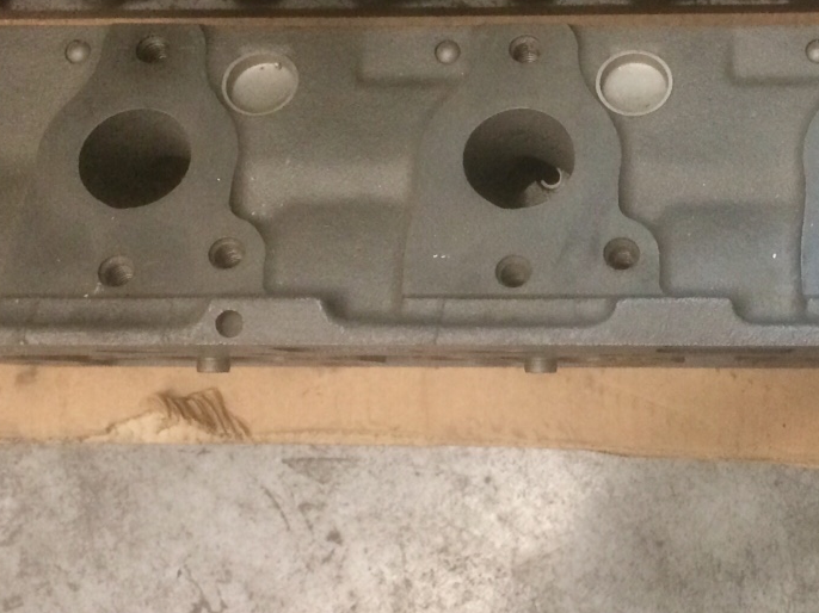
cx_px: 675
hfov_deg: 27.5
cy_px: 259
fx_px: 1632
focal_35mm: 69
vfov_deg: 21.3
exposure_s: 1/33
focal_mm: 4.15
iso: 320
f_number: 2.2
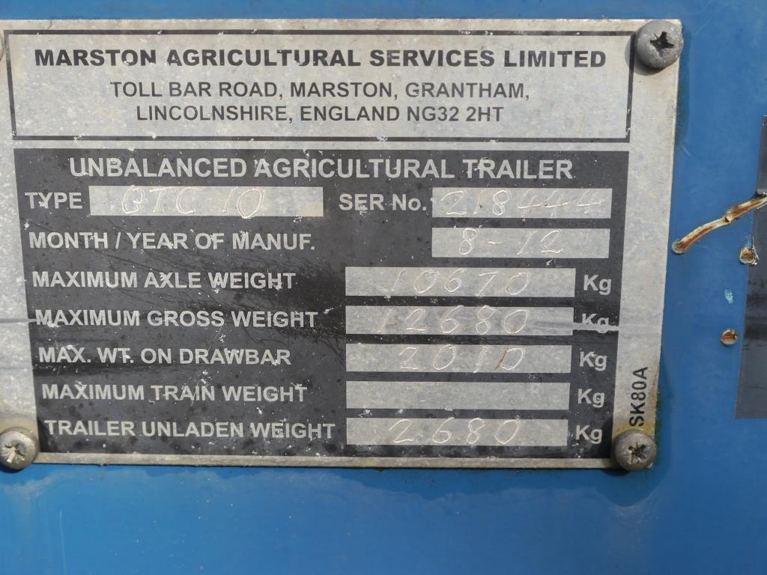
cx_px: 384
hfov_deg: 36.8
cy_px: 288
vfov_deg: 28.0
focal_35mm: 52
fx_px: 1152
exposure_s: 1/160
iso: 160
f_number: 6.3
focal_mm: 26
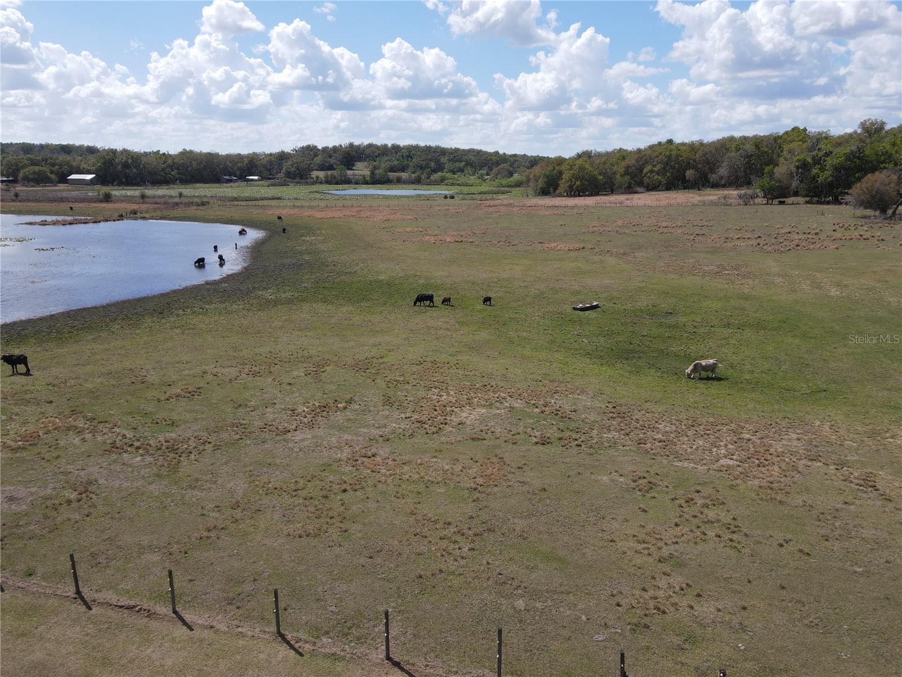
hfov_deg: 71.6
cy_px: 338
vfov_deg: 56.8
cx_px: 451
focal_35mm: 24
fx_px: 625
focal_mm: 4.5
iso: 100
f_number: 2.8
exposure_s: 1/1000
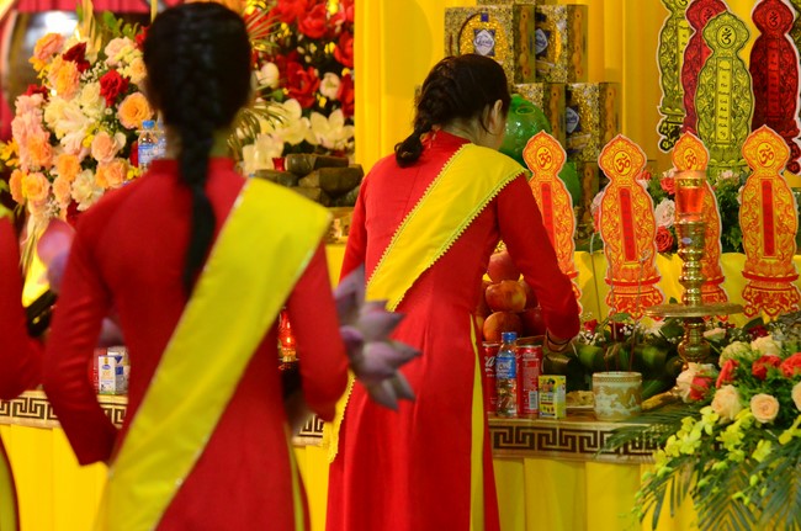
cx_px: 400
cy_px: 266
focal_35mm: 158
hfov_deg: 13.1
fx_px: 3498
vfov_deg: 8.7
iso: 4000
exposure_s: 1/160
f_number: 2.8
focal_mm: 105
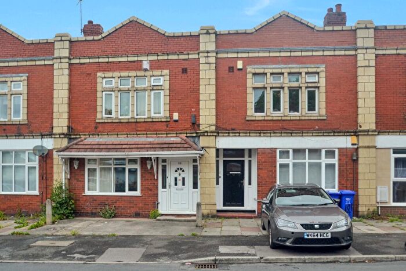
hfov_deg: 67.4
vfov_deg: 47.9
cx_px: 203
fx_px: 305
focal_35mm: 27
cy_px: 136
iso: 100
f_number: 6.3
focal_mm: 18
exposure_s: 1/160
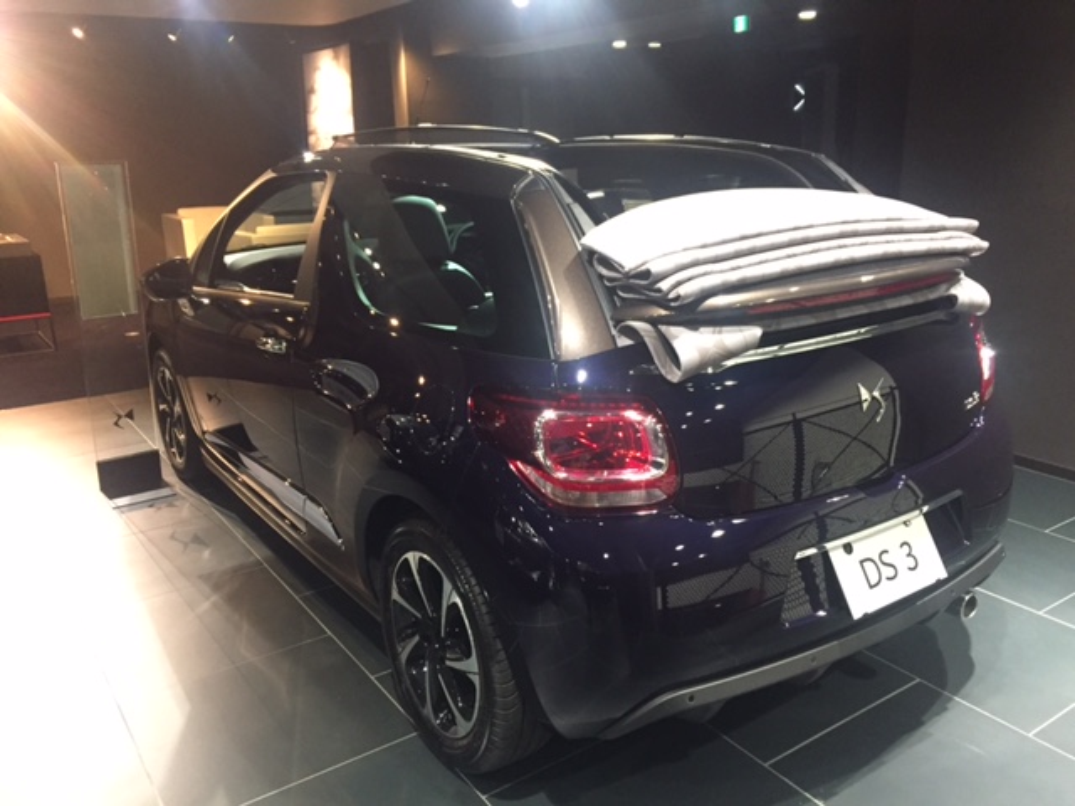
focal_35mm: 29
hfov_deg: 61.7
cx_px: 538
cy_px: 403
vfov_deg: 48.2
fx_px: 901
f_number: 2.2
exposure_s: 1/30
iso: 320
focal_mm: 4.15
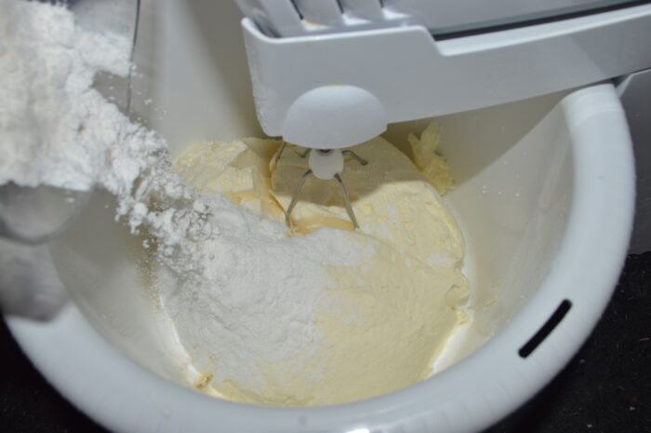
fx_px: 596
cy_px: 216
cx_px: 326
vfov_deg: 39.9
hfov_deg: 57.3
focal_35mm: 33
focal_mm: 22
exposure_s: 1/60
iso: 100
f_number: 8
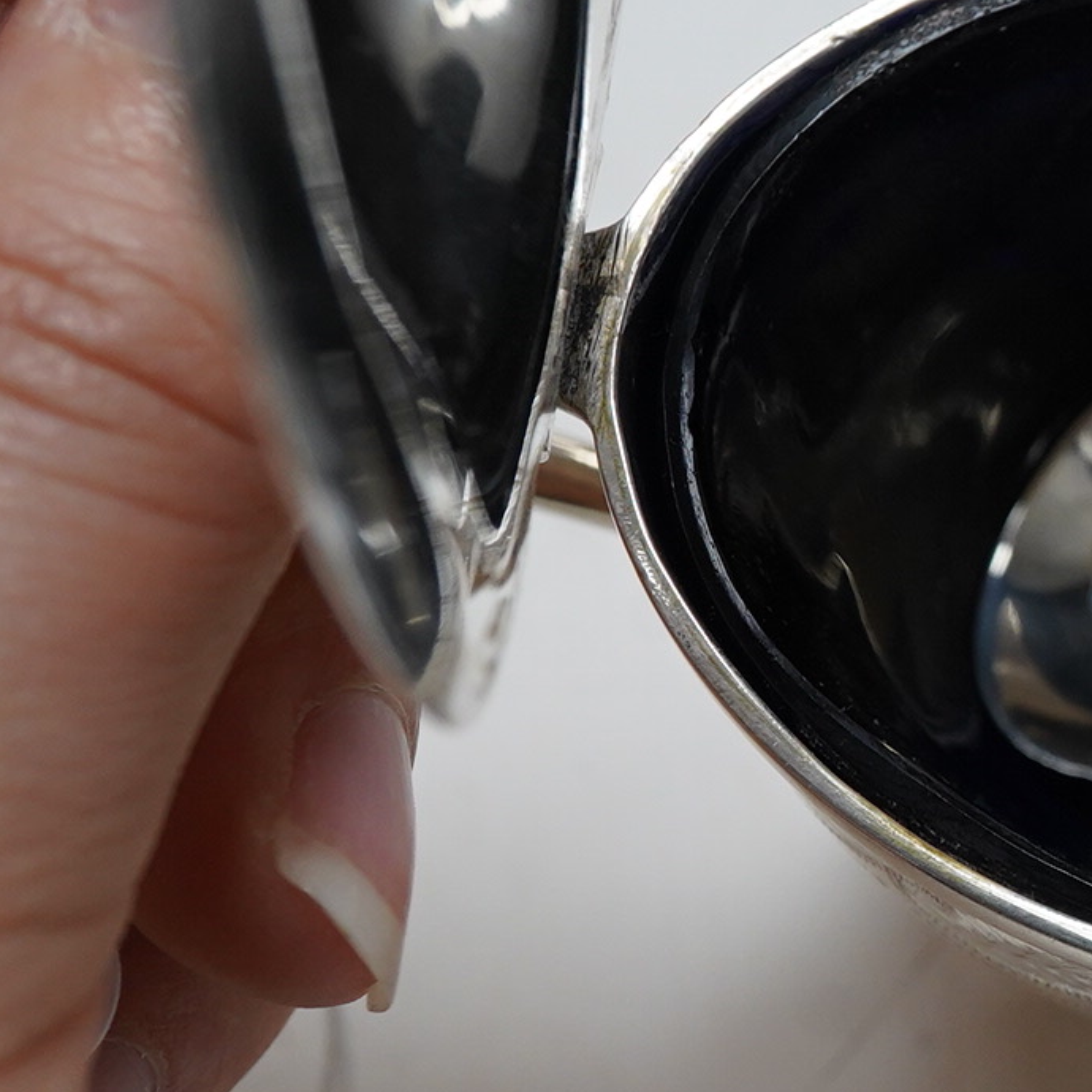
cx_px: 1488
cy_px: 606
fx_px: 3890
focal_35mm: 109
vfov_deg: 16.0
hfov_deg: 15.1
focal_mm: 30
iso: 1250
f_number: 11
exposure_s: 1/125
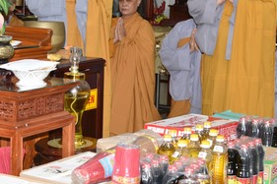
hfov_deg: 23.1
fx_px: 677
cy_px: 22
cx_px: 148
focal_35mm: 88
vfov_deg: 15.4
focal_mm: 38
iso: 640
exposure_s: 1/60
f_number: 4.5
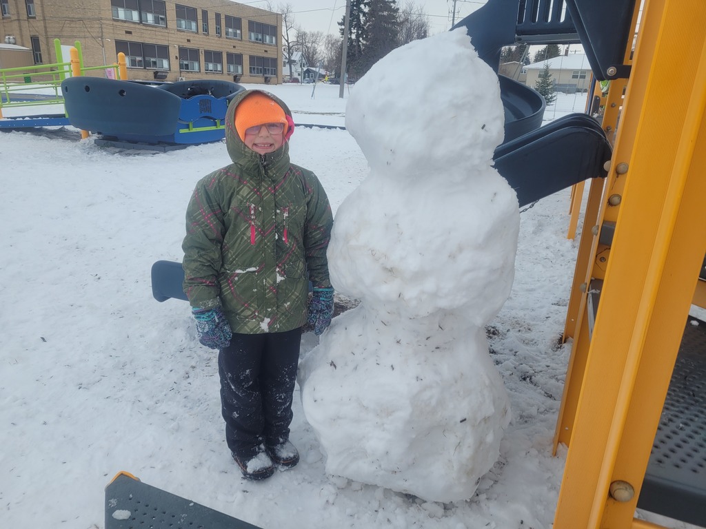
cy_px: 264
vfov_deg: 53.1
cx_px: 353
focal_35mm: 26
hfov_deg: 67.3
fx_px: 530
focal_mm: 5.4
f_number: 1.8
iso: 40
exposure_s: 1/1387
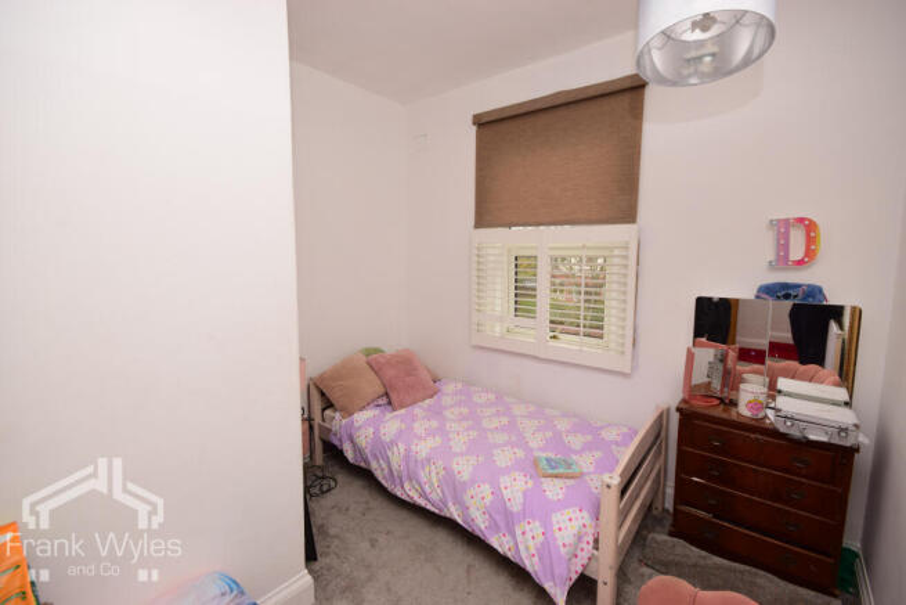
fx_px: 378
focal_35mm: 15
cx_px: 453
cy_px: 302
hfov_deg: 100.4
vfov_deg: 77.4
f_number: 10
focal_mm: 10
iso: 320
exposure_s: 1/60
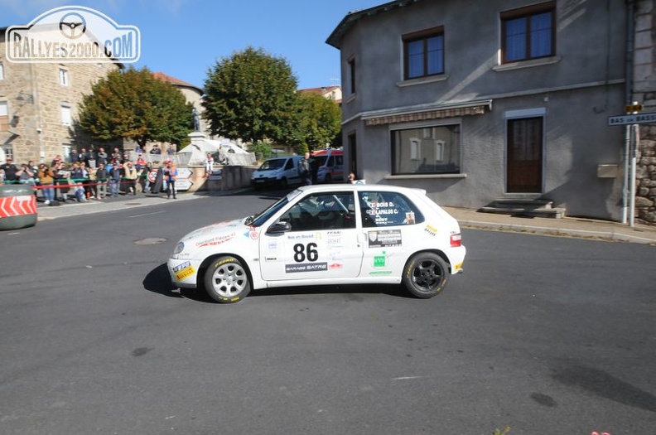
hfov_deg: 81.3
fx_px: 382
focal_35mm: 21
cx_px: 328
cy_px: 218
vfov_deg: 59.3
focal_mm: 14
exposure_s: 1/500
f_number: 16
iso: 1000
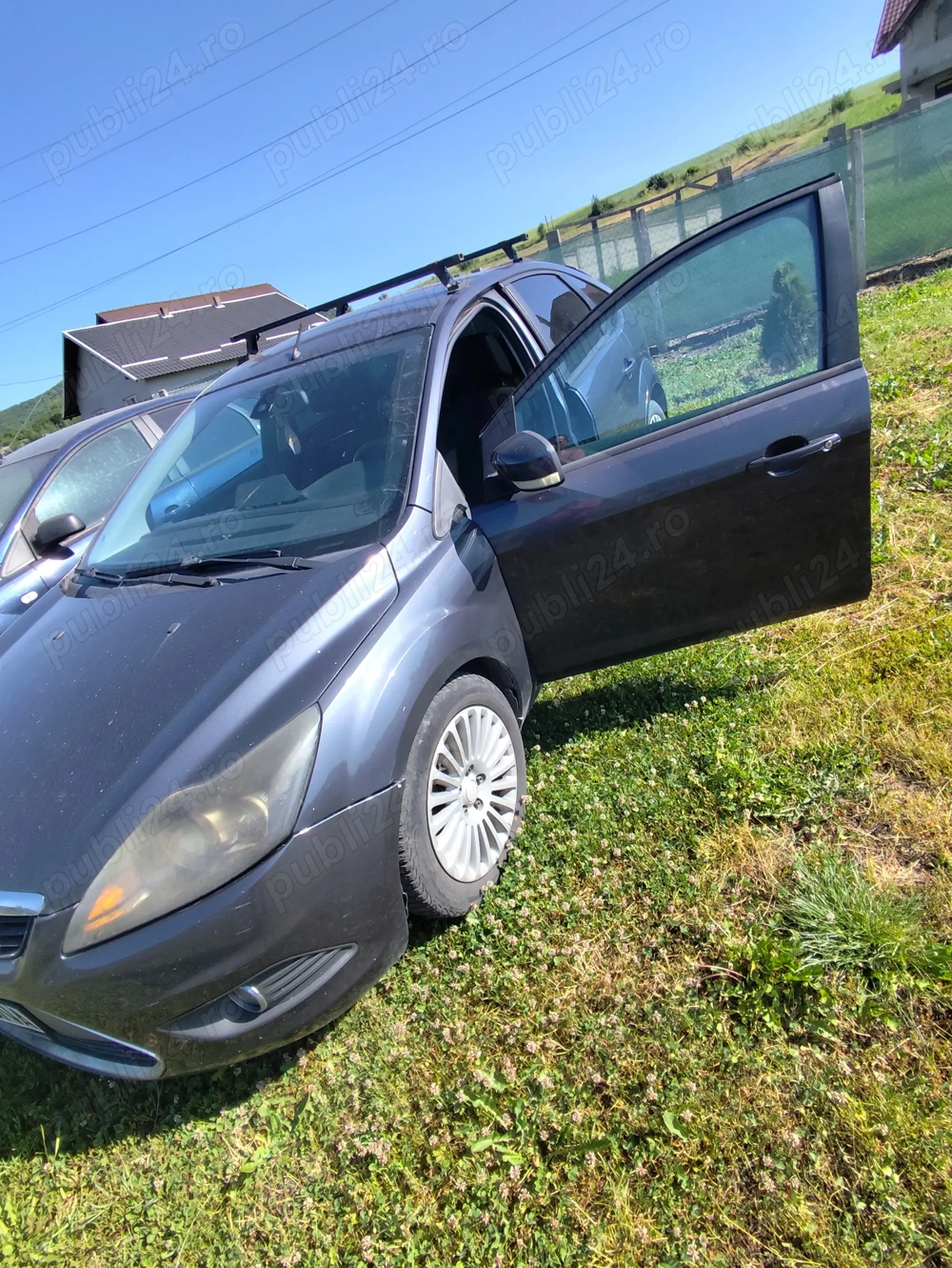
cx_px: 476
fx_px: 623
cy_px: 634
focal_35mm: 17
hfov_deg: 74.8
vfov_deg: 91.0
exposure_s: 1/1042
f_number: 2.2
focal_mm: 1.65
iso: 50
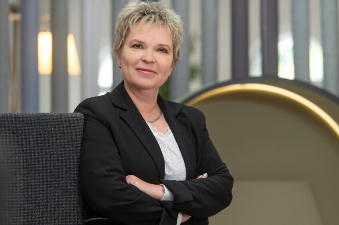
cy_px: 111
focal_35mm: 124
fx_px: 1167
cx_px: 154
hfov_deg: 16.5
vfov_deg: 11.0
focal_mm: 102
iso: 800
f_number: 2.8
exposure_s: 1/100
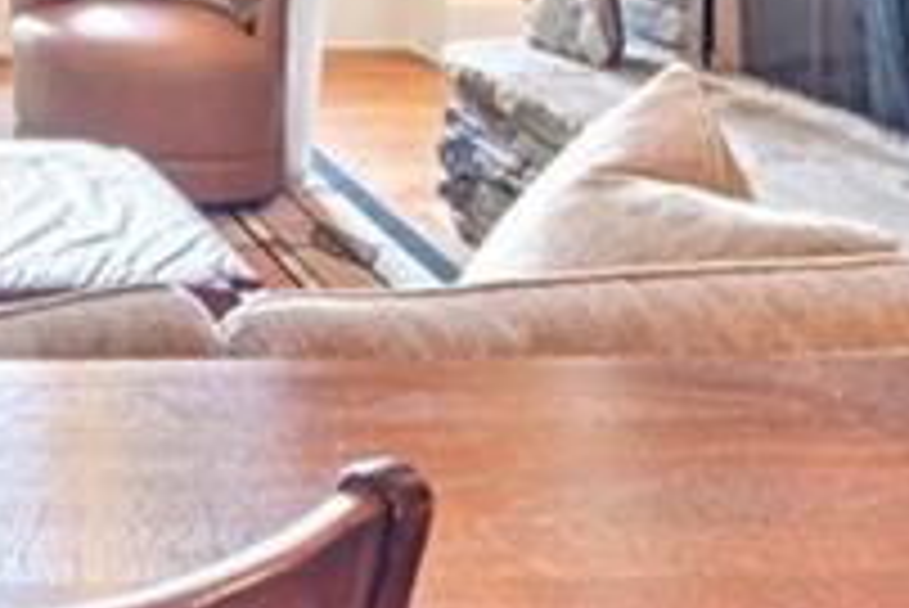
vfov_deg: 17.1
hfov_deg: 23.4
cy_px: -340
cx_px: -418
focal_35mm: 71
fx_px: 1794
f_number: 8
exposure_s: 1/4
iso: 320
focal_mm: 14
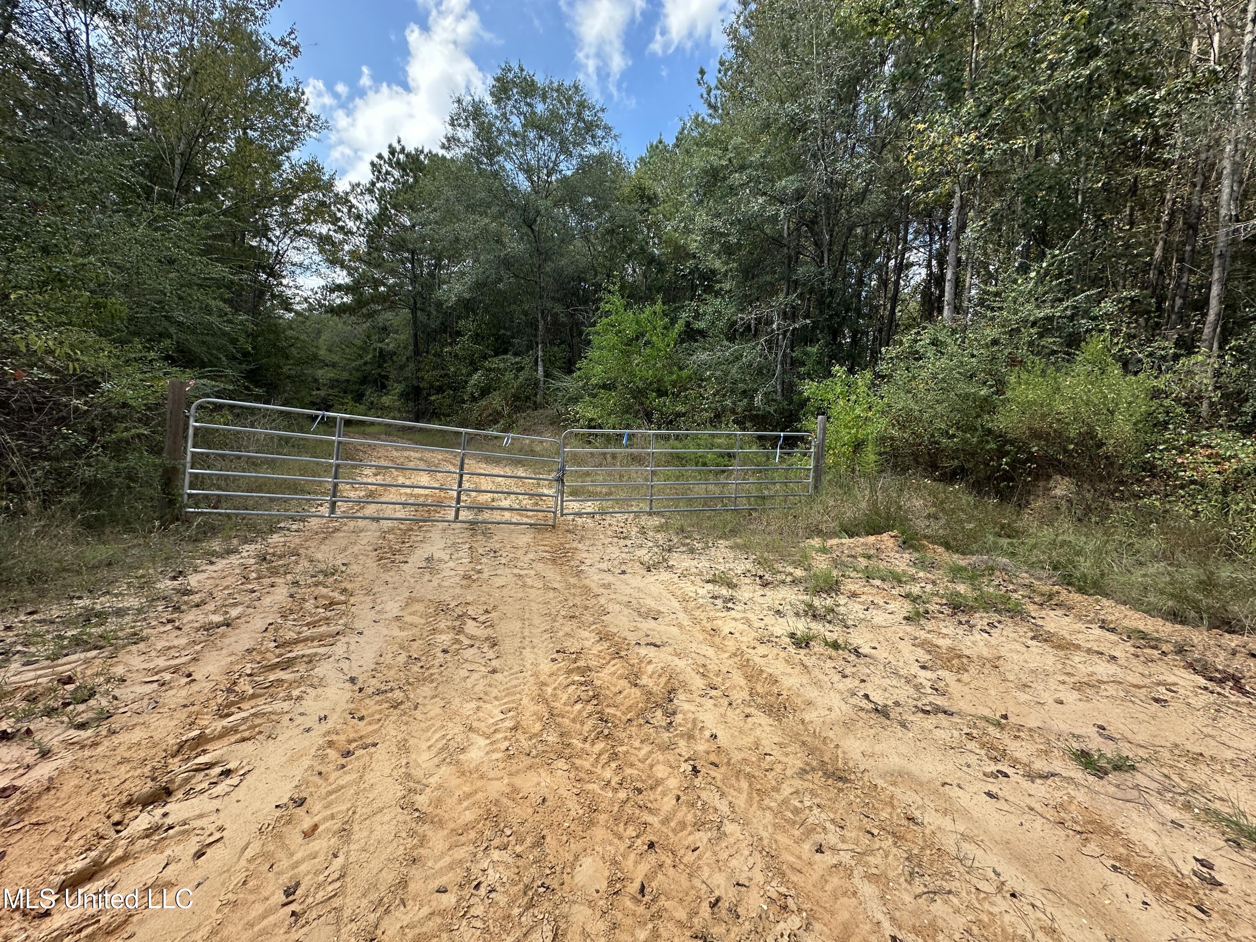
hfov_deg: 102.1
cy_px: 471
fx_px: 508
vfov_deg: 85.7
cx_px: 628
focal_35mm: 14
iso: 40
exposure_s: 1/600
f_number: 2.2
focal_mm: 2.22
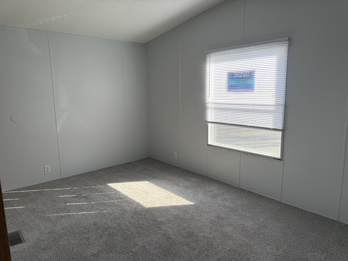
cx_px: 174
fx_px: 241
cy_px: 130
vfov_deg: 56.8
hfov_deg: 71.6
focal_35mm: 24
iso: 100
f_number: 1.78
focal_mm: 6.76
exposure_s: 1/780
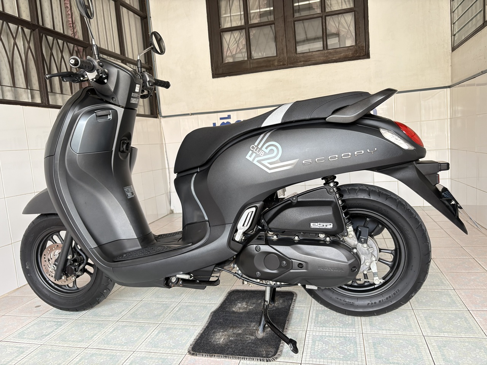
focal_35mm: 26
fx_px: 366
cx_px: 244
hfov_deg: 67.3
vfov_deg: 53.1
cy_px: 182
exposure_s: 1/60
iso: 125
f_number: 1.6
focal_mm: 5.96
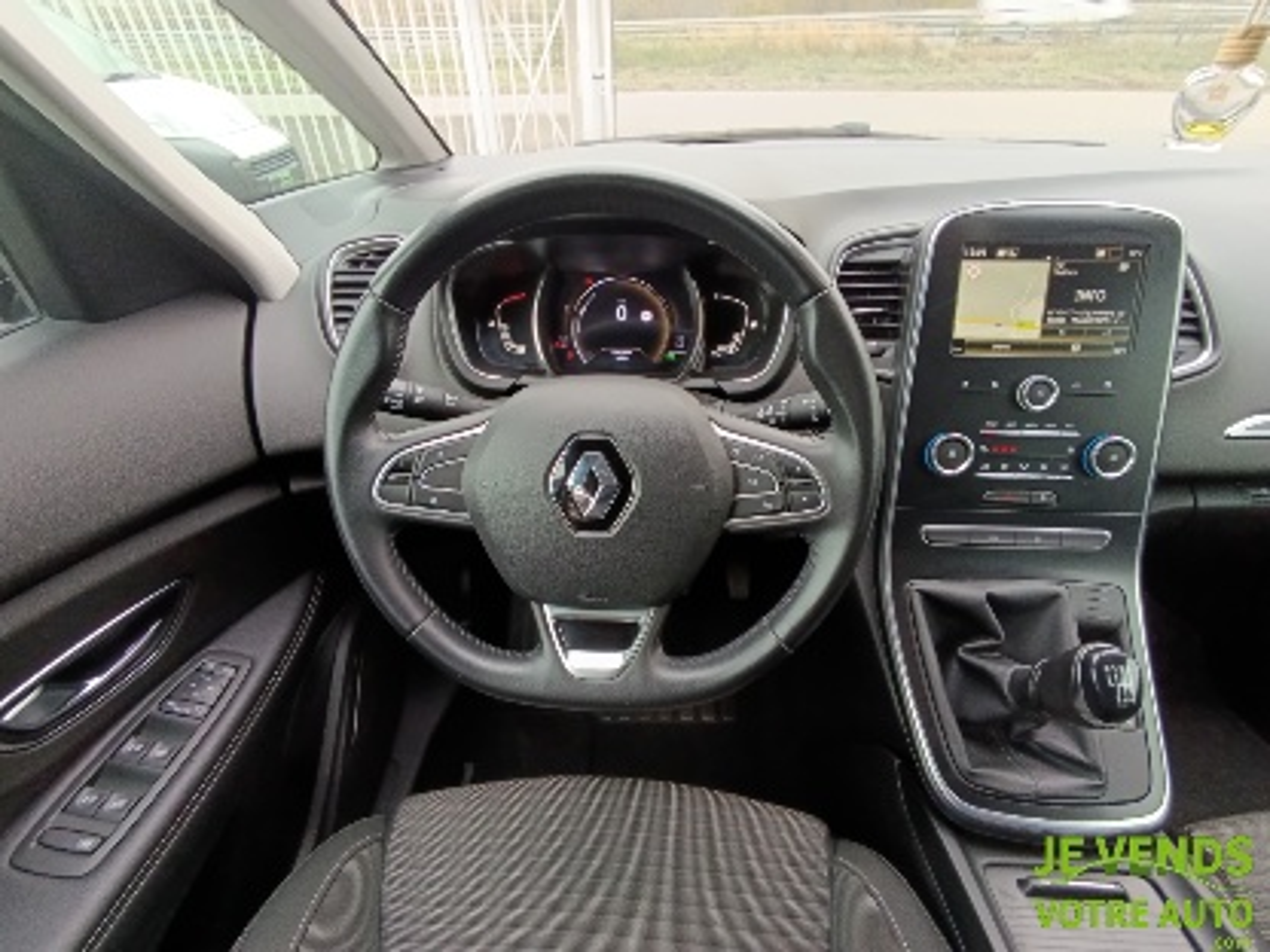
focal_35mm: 16
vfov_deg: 78.1
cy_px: 476
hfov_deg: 94.5
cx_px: 635
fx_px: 587
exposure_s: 1/50
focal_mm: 1.65
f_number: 2.2
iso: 160
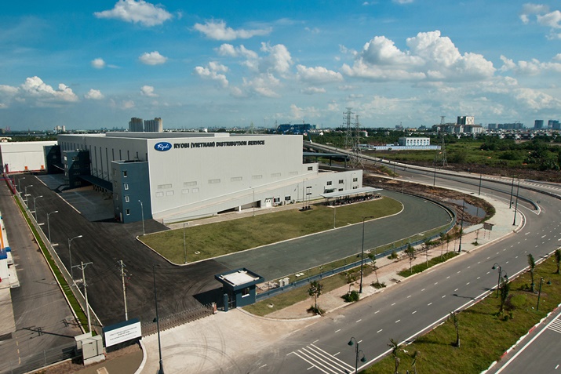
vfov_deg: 56.2
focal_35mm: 22
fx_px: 351
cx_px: 280
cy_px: 187
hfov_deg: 77.3
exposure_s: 1/250
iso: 125
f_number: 11
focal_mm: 15
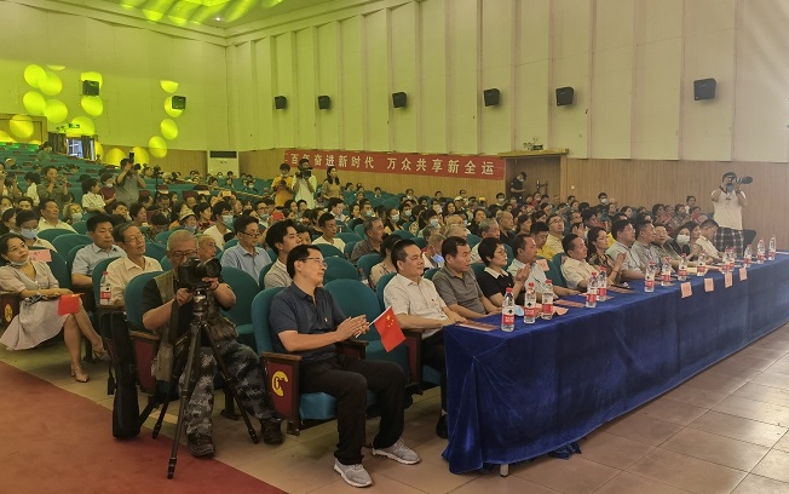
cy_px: 257
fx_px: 710
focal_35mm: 33
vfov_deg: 38.3
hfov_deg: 58.1
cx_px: 392
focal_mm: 6.67
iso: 125
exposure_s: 1/60
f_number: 1.9
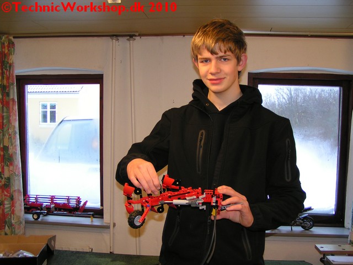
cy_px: 132
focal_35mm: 38
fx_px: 388
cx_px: 176
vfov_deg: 37.7
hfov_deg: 49.0
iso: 80
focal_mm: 5.8
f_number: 2.8
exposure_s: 1/40
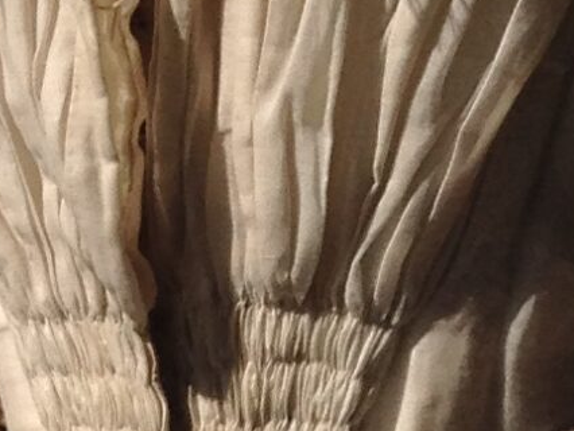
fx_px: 3484
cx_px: 373
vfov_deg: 6.7
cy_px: 1047
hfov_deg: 9.4
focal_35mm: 210
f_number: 2.4
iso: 50
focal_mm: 4.28
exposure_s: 1/4329
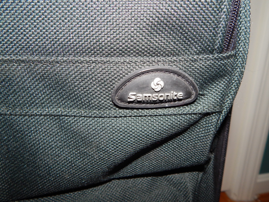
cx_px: 134
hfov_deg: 69.4
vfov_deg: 54.9
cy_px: 101
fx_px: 194
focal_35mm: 25
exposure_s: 1/30
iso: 200
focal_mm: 4.5
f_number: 6.1
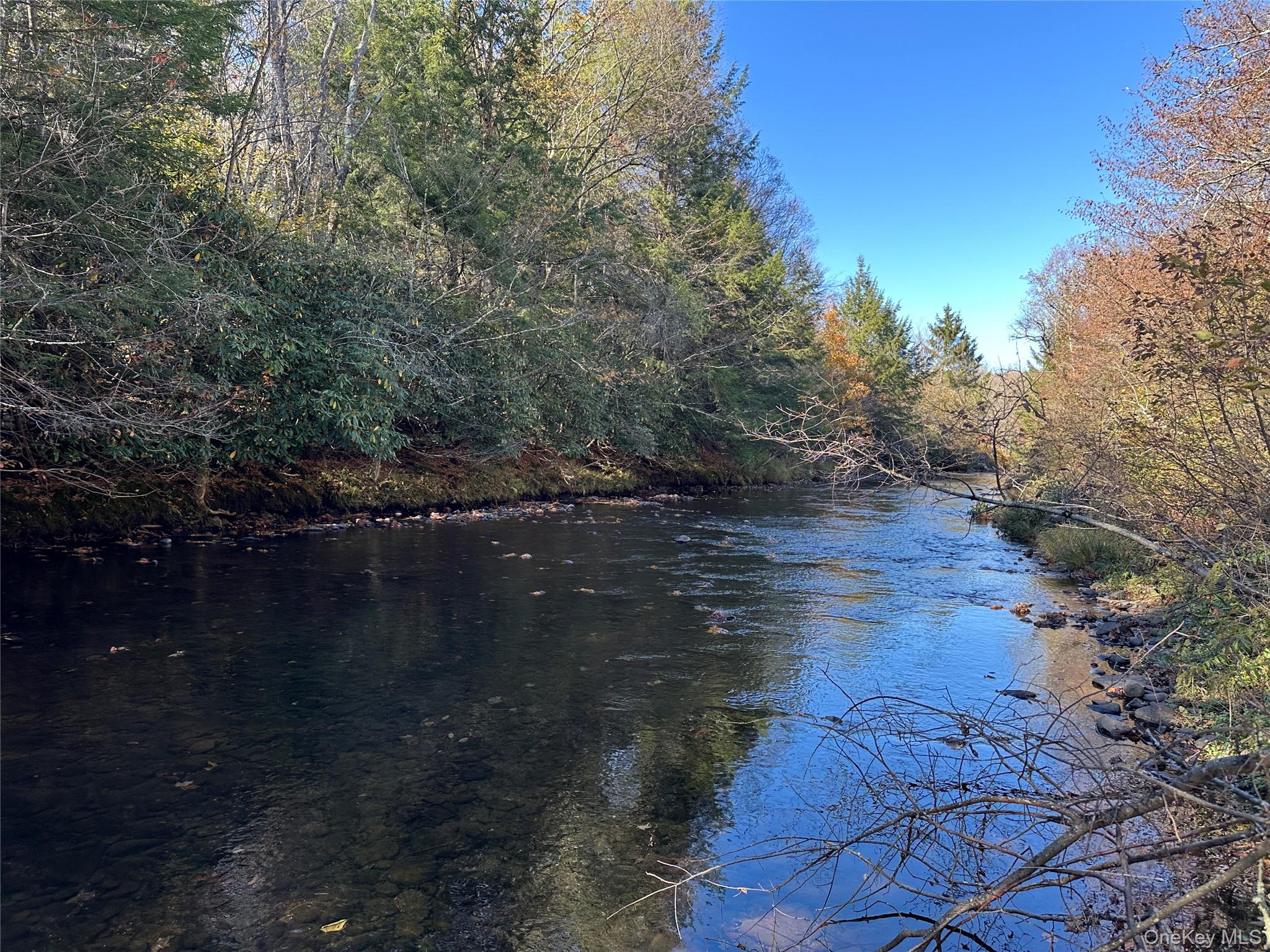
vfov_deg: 56.8
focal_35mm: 24
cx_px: 635
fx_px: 881
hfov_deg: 71.6
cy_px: 476
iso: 80
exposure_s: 1/354
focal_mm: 6.86
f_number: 1.78
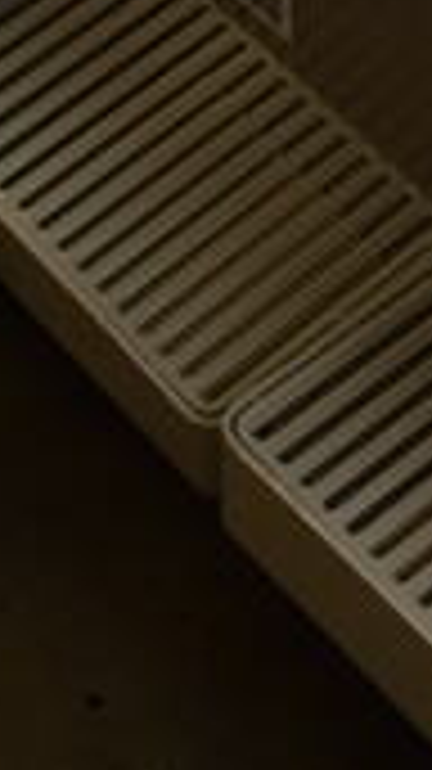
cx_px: 436
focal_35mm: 151
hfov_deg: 8.0
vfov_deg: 12.7
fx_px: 3080
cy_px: -682
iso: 100
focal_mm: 18
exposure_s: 1/60
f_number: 4
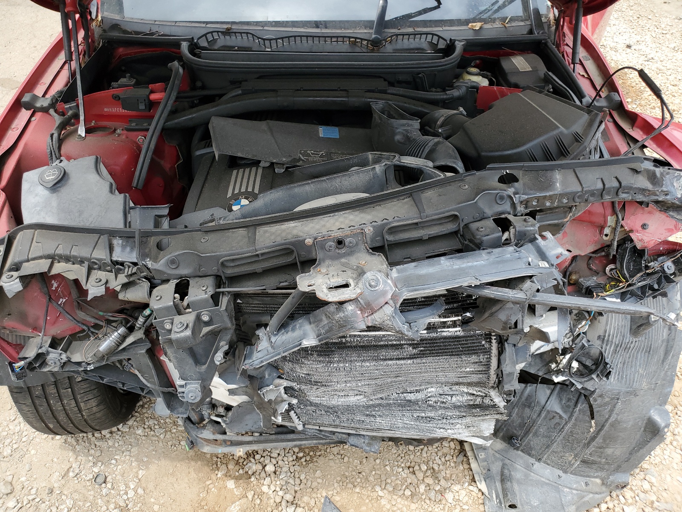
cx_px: 341
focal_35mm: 26
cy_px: 256
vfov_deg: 53.1
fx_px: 512
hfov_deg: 67.3
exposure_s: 1/417
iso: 50
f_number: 1.5
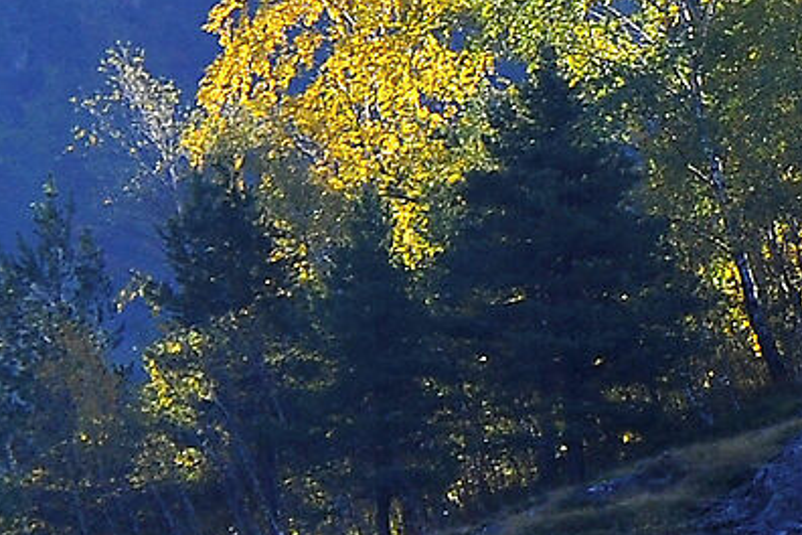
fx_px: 40476
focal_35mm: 1817
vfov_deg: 0.8
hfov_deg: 1.1
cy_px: 21
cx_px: 697
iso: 500
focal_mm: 300
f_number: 9
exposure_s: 1/400
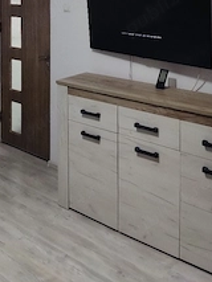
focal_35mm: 47
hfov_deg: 30.9
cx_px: 91
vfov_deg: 37.3
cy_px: 19
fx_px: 383
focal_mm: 4.71
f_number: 1.79
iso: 134
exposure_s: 1/30
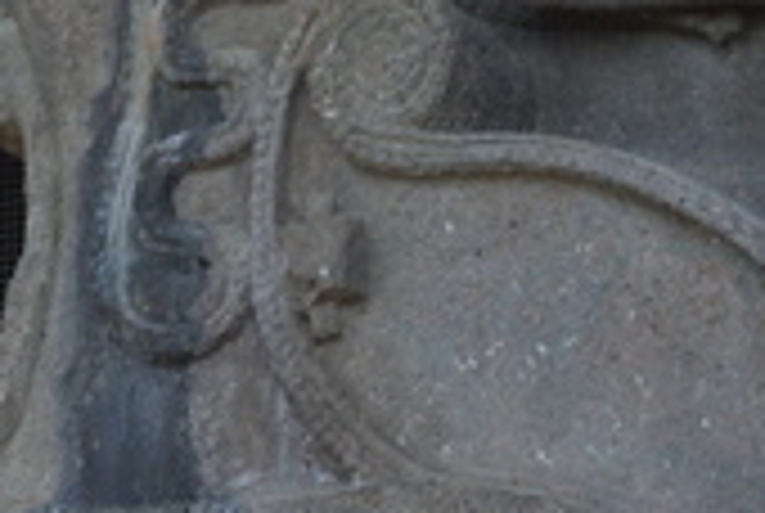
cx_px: -50
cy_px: 7
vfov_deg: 4.4
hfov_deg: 6.6
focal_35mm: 310
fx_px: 6596
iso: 400
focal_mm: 55
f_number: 5.6
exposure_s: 1/60
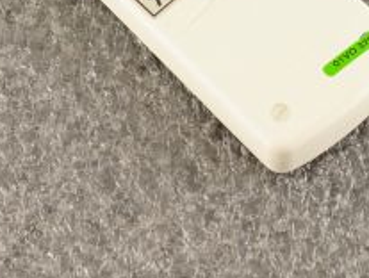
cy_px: -70
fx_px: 1484
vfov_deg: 10.5
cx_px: 251
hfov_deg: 14.1
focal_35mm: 139
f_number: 13
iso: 1600
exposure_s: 1/160
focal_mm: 50
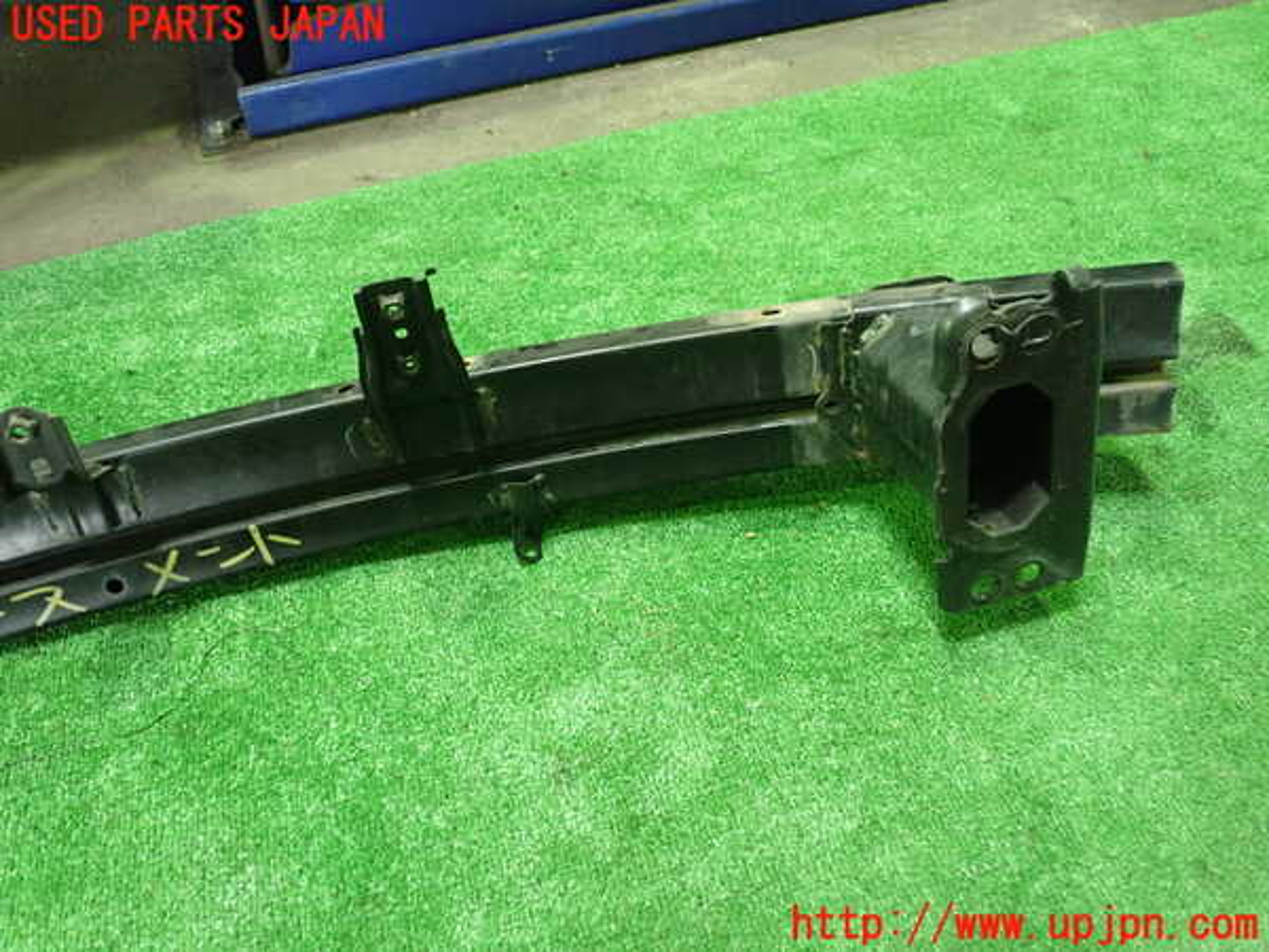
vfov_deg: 46.8
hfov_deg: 60.0
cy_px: 476
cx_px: 634
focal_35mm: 30
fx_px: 1100
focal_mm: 5.5
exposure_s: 1/40
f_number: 2.3
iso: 800
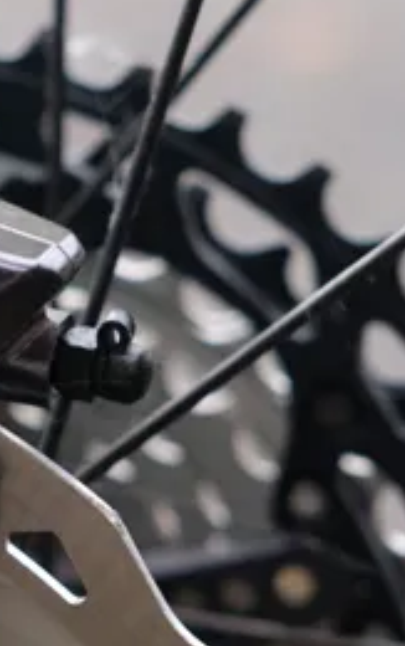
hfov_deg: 7.8
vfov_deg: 12.6
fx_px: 2925
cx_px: -157
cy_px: 317
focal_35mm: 166
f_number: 4
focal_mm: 35
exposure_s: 1/70
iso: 200
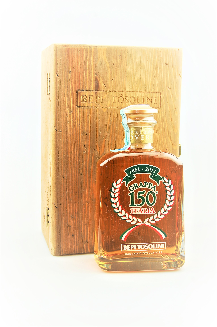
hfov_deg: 28.0
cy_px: 164
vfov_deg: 41.2
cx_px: 108
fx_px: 435
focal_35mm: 48
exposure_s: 1/30
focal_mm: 32
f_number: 8
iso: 200
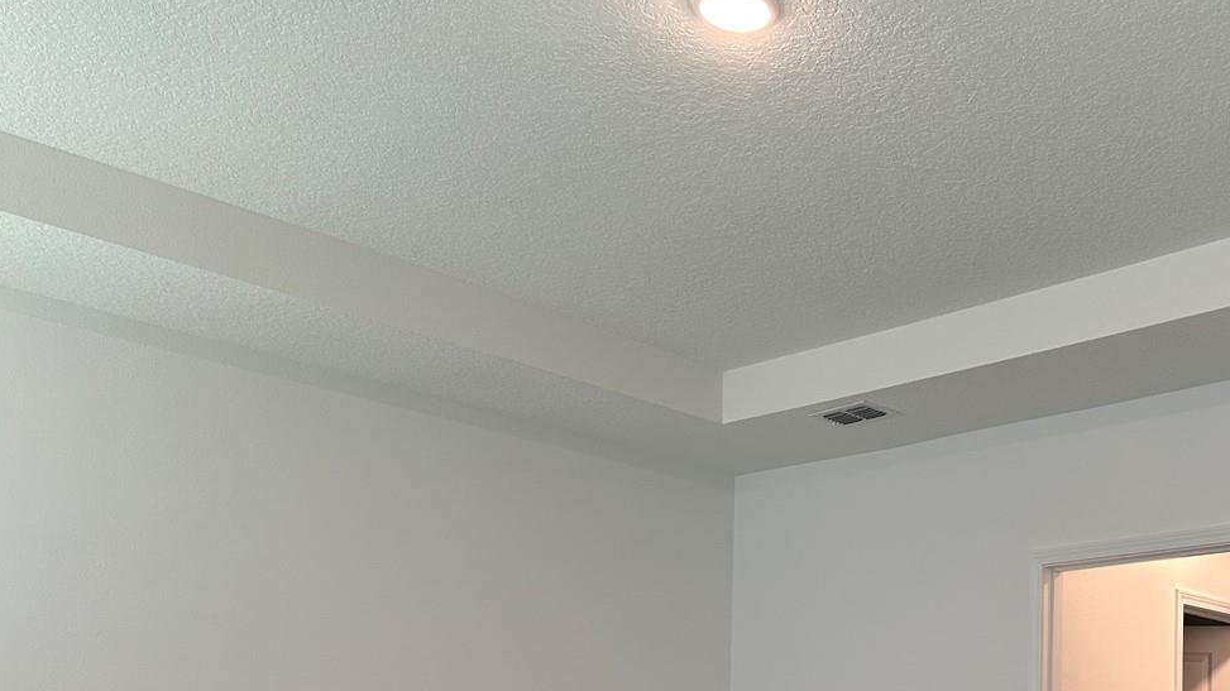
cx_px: 967
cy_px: 711
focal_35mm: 43
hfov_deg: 45.2
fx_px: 1402
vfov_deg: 26.1
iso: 160
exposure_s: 1/120
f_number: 1.78
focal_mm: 6.86
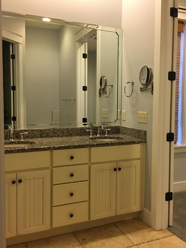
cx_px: 96
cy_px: 121
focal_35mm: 33
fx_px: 236
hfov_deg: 42.9
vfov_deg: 55.4
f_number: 2.2
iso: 100
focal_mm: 4.15
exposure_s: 1/15
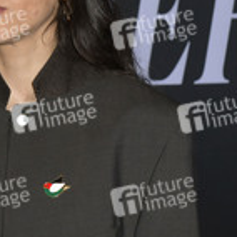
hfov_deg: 10.4
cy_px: 72
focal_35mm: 167
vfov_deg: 10.5
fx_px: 1294
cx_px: 9
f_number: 6.3
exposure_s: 1/200
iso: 640
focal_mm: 62
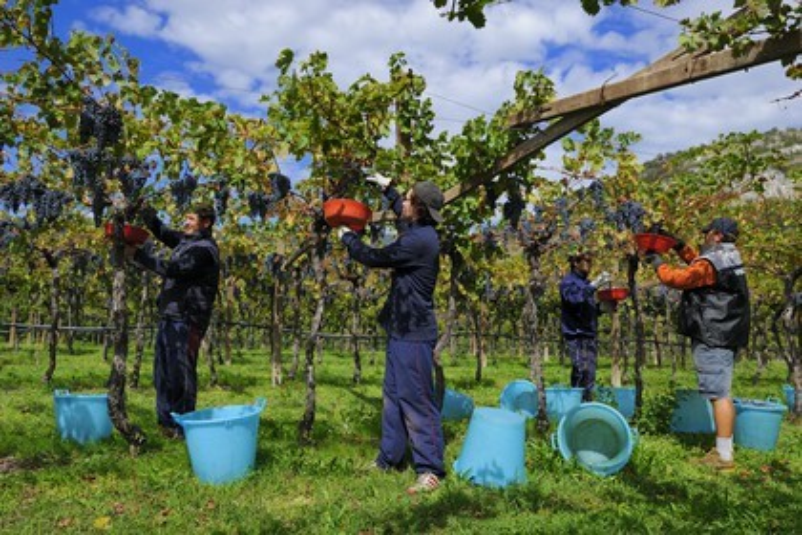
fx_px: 646
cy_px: 268
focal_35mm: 29
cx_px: 401
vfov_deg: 45.0
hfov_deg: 63.7
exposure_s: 1/250
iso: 200
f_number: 10
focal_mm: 29
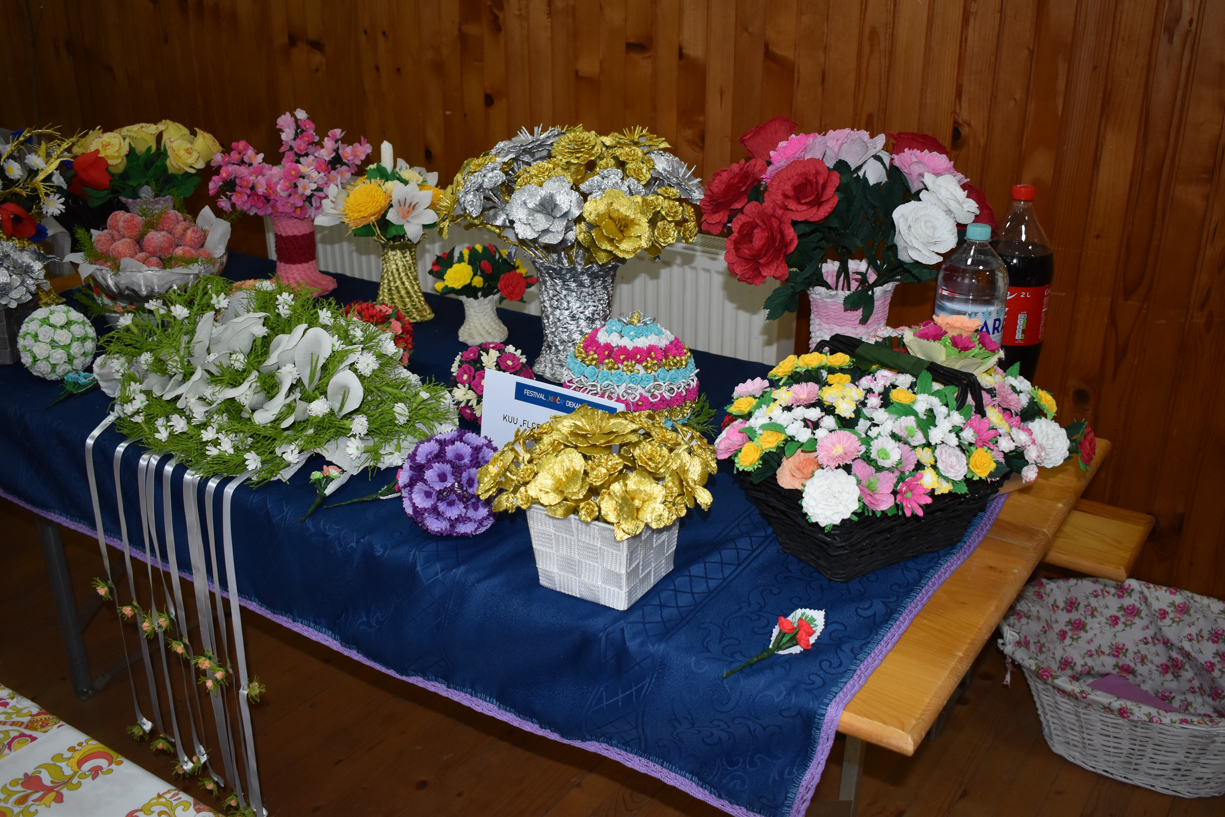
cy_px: 408
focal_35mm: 34
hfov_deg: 55.1
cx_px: 612
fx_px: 1174
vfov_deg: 38.4
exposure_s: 1/125
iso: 800
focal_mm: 23
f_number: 3.8
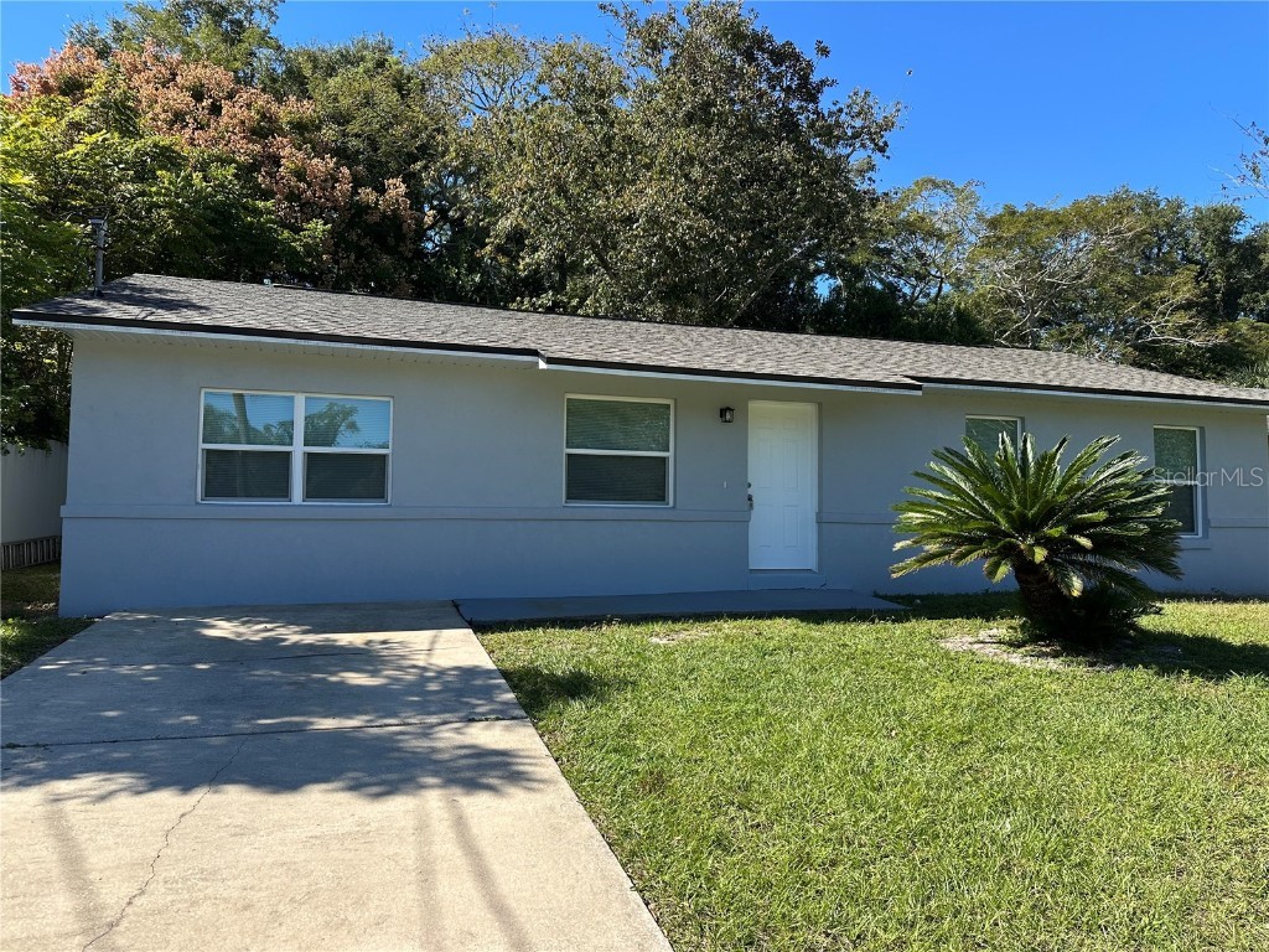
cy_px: 476
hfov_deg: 71.6
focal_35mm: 24
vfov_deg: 56.8
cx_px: 634
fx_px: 880
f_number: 1.78
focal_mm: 6.86
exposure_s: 1/1916
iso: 80
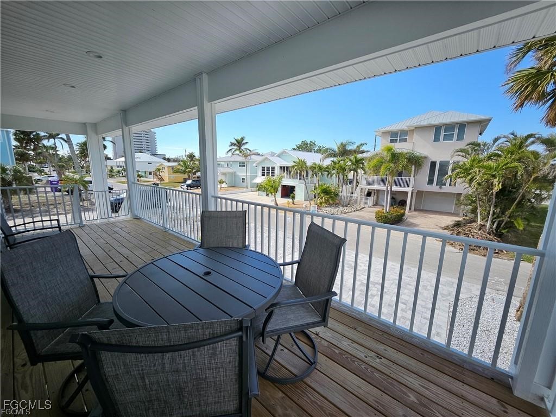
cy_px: 208
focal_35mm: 13
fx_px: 209
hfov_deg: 106.2
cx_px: 278
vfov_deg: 89.9
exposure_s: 1/864
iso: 32
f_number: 2.2
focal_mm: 1.74
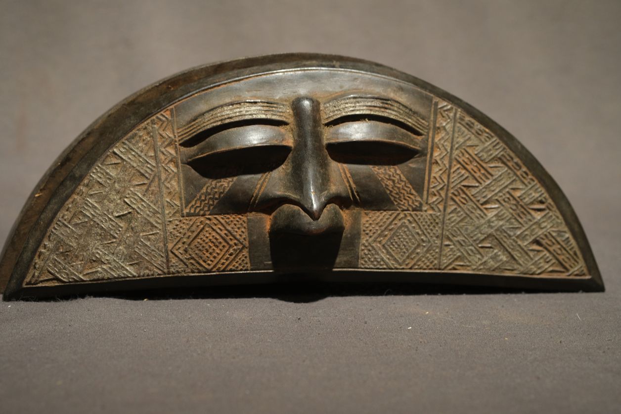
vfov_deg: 15.2
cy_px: 207
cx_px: 310
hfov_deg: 22.6
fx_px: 1552
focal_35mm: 90
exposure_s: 1/56
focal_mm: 60
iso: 800
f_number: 4
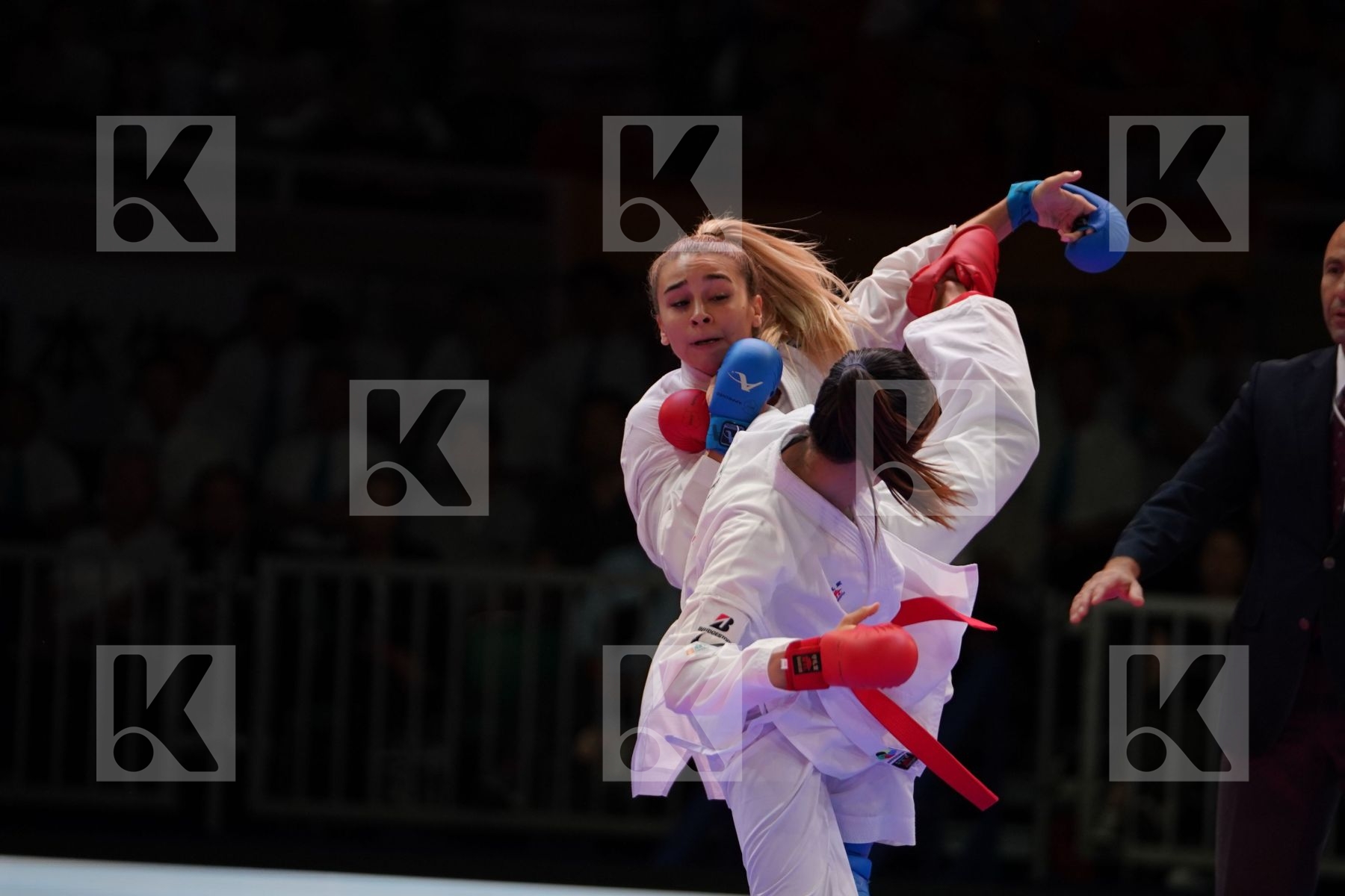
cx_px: 672
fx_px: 10423
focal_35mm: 279
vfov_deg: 4.9
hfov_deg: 7.4
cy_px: 448
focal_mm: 186
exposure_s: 1/1000
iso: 800
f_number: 2.8
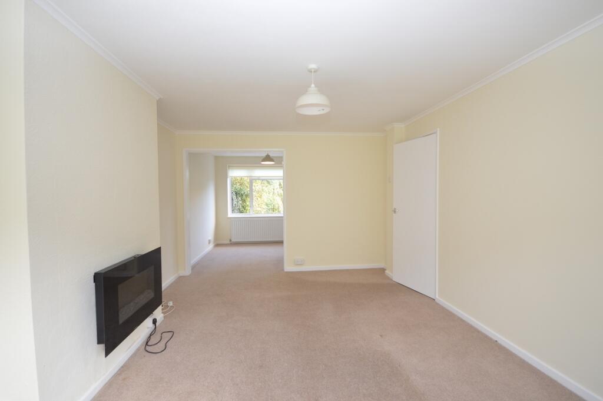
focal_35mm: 15
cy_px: 200
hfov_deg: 100.4
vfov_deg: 77.2
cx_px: 302
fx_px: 251
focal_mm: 10
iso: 400
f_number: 4.5
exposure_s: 1/80
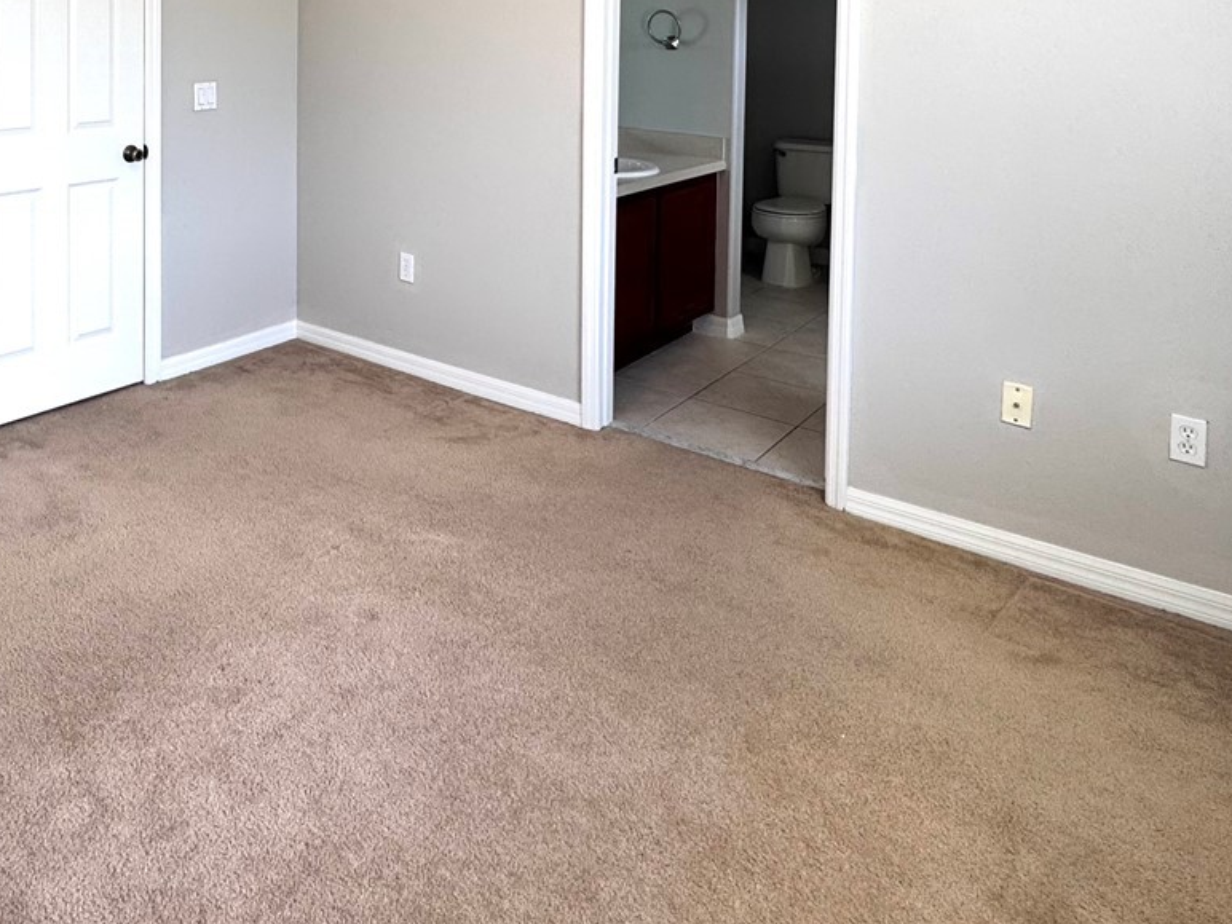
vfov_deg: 43.0
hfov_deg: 59.5
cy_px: 48
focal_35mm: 29
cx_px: 362
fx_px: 1032
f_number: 2.2
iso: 50
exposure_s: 1/120
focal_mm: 2.22
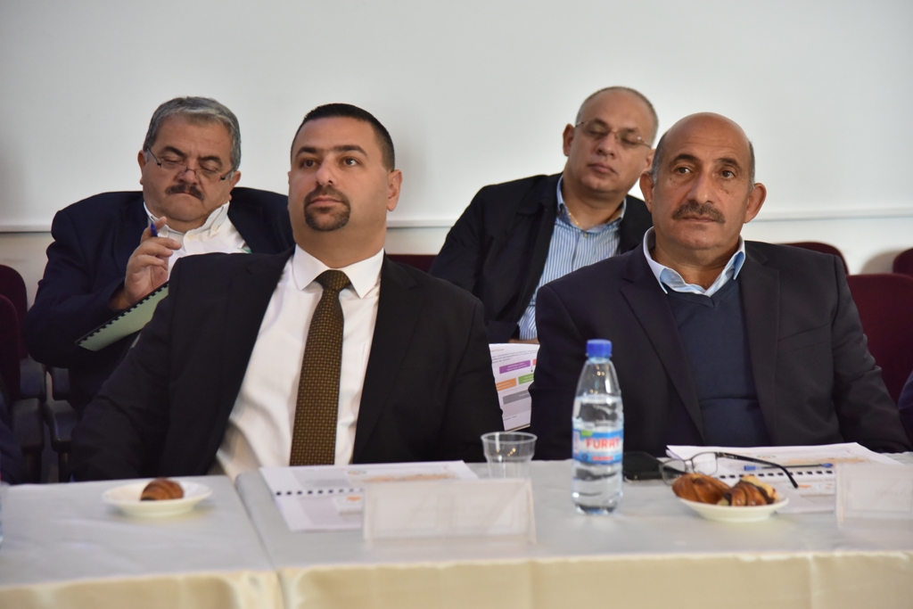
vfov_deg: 13.0
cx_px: 456
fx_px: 2663
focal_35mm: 105
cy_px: 304
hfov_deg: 19.5
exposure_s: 1/100
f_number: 5
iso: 2500
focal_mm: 105
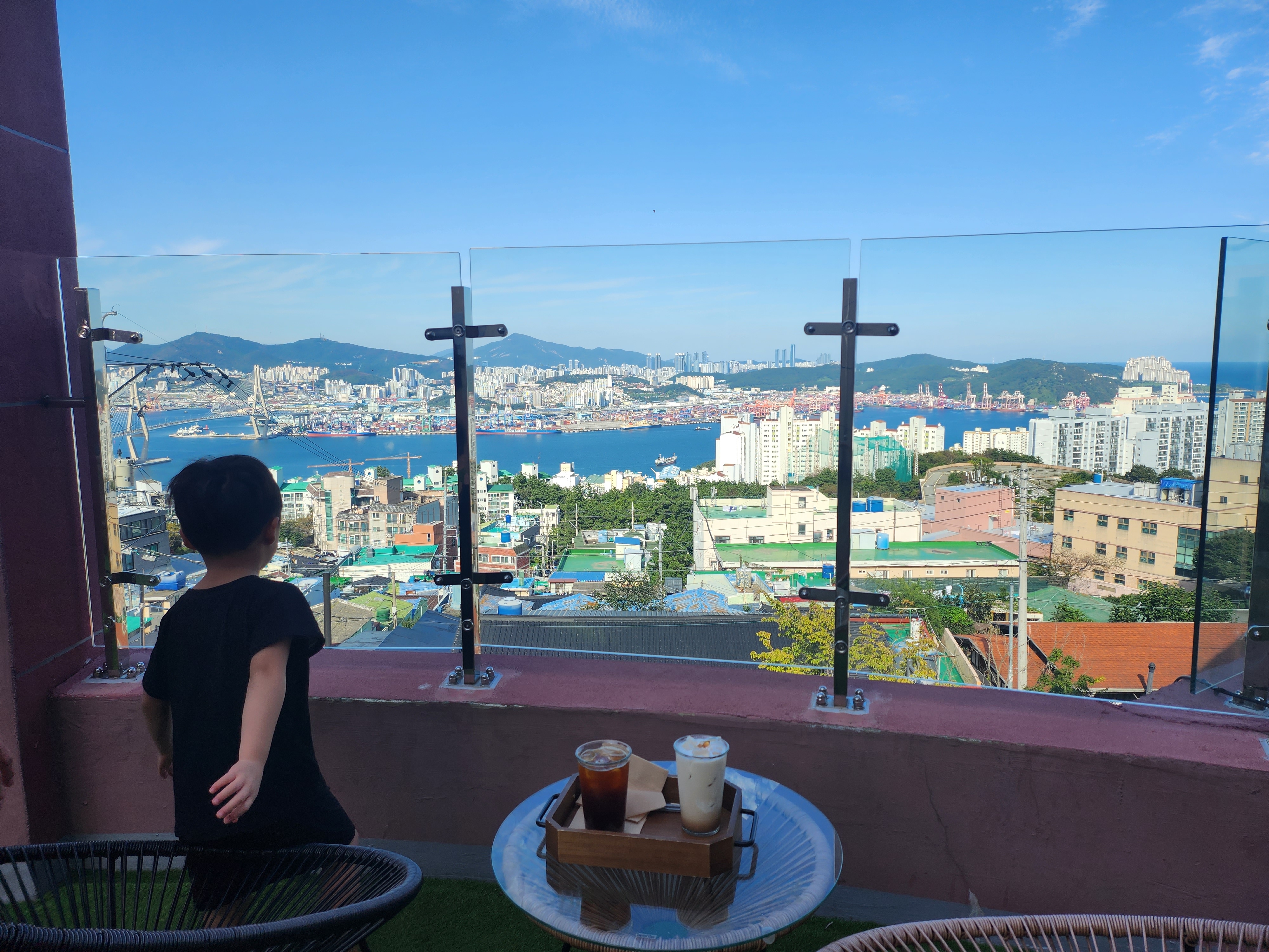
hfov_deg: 71.6
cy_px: 476
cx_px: 634
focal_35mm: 24
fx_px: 880
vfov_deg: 56.8
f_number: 1.8
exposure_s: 1/2417
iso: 50
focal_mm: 5
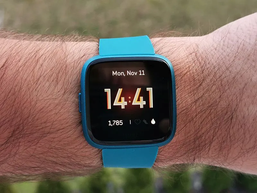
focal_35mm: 54
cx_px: 128
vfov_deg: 27.0
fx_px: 401
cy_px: 96
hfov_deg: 35.5
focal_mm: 5.56
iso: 50
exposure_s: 1/240
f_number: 1.6
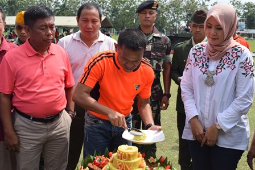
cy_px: 85
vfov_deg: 29.9
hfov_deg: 43.6
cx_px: 128
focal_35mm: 45
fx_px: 319
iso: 800
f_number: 8
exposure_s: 1/2000
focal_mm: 30
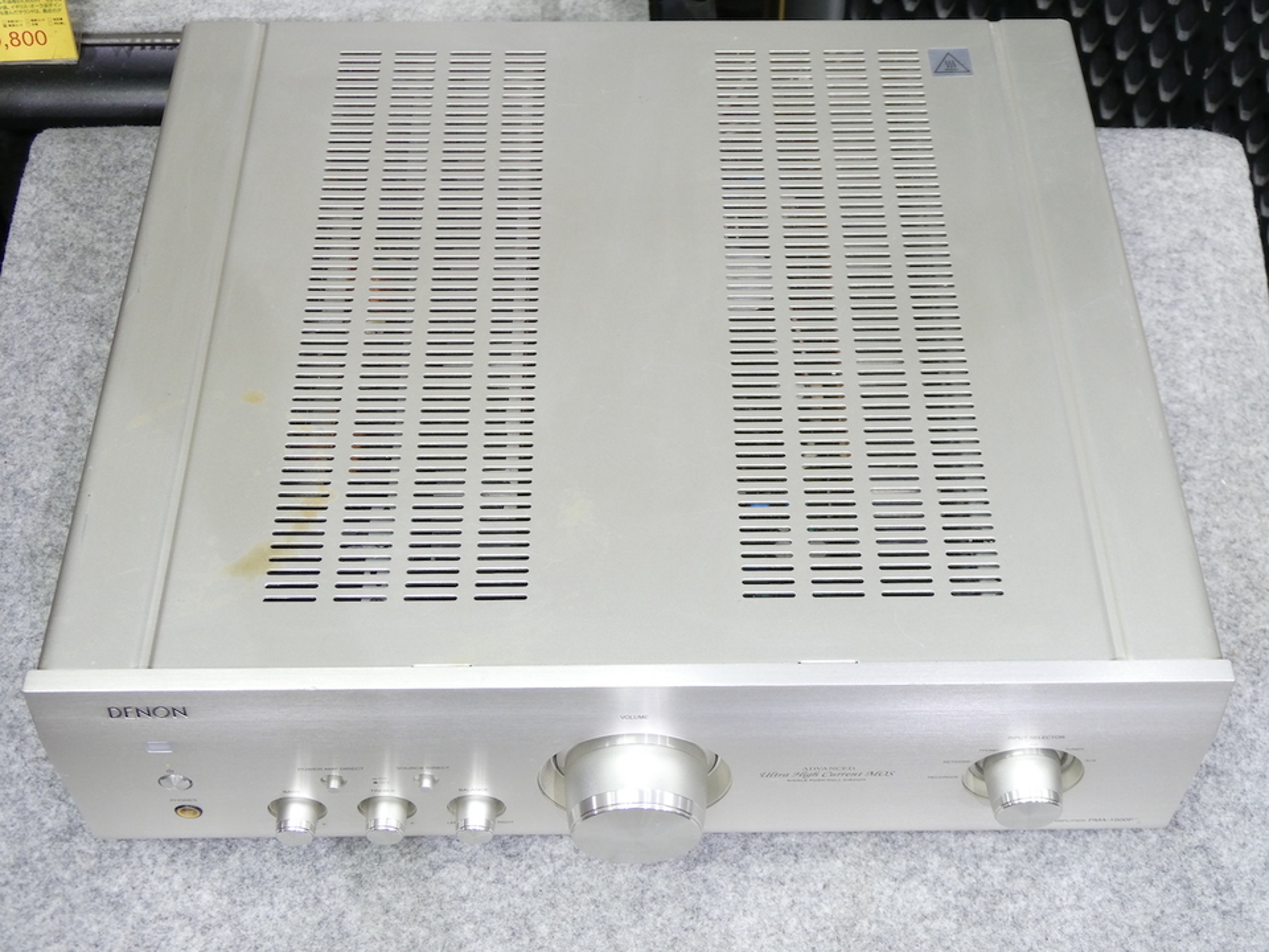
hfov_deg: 40.4
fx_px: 1723
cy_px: 476
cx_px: 634
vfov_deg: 30.9
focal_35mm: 47
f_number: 4
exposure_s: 1/6
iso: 200
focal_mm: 8.4
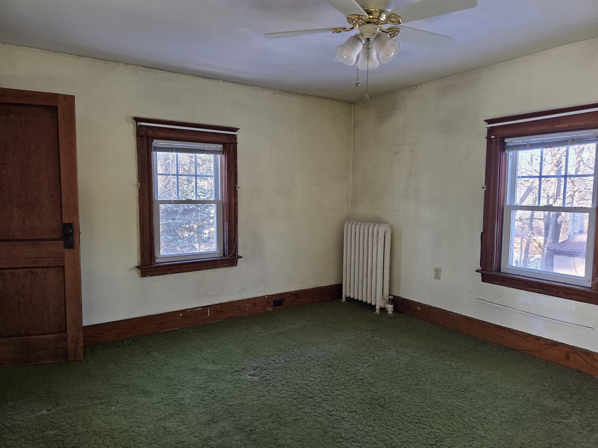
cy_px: 224
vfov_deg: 58.9
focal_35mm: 23
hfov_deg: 73.9
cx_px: 299
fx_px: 397
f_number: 1.7
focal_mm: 6.3
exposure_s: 1/120
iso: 160
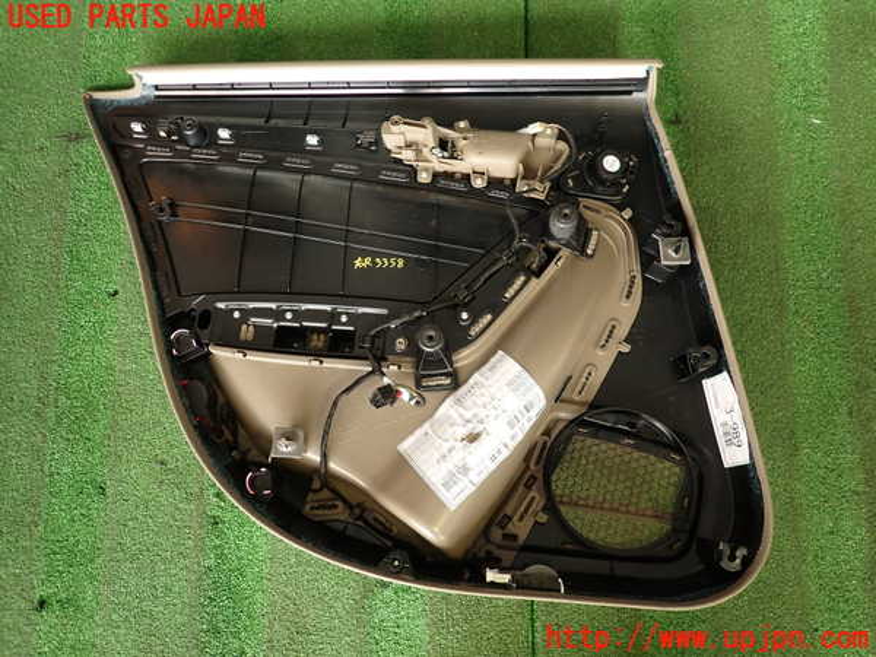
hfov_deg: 69.4
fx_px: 633
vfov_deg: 54.9
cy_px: 328
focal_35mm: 25
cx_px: 438
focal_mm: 4.5
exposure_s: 1/50
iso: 200
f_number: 2
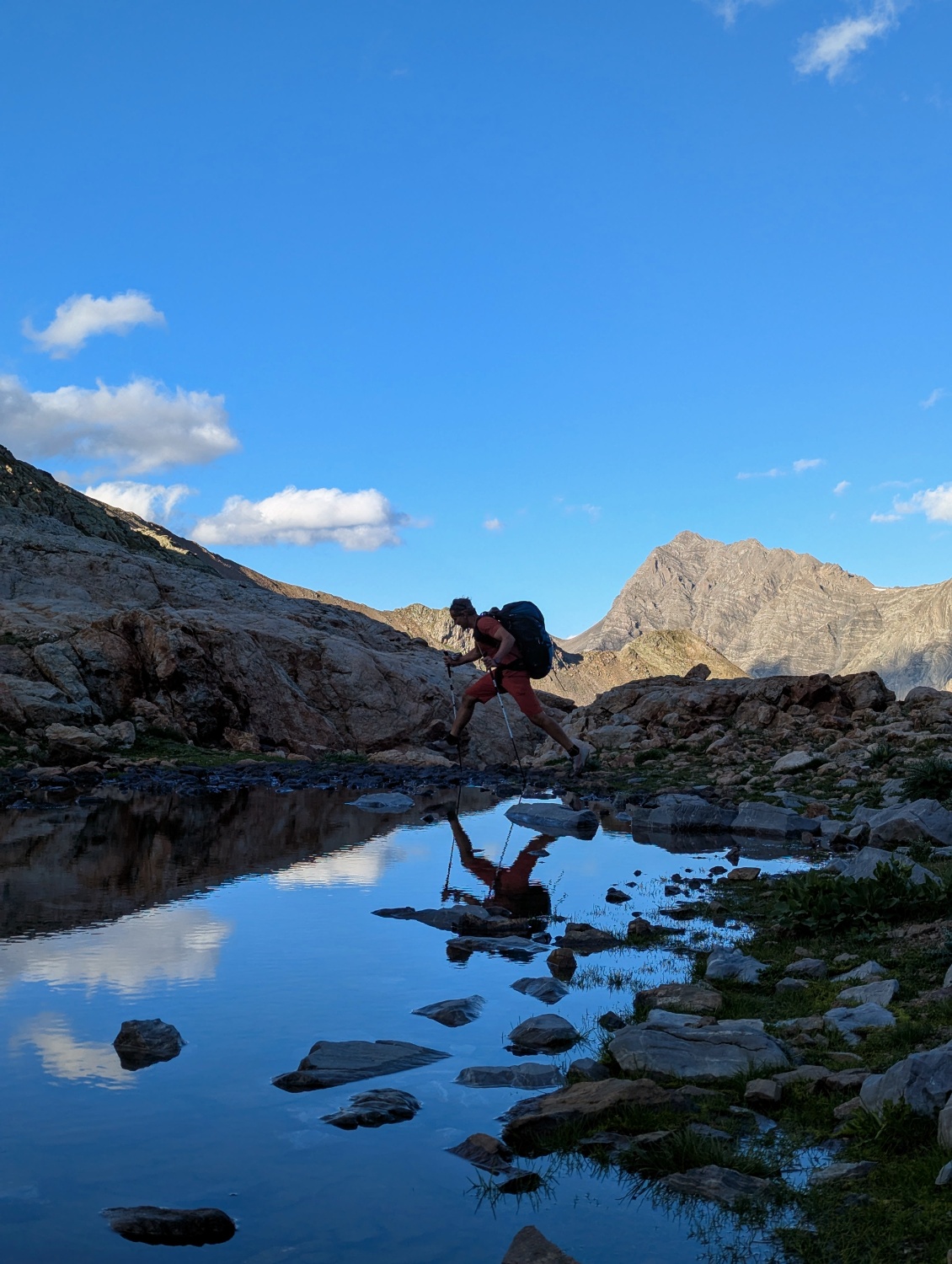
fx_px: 1755
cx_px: 476
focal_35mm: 48
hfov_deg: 30.3
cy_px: 632
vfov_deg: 39.6
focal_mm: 6.81
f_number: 1.85
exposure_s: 1/1357
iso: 48
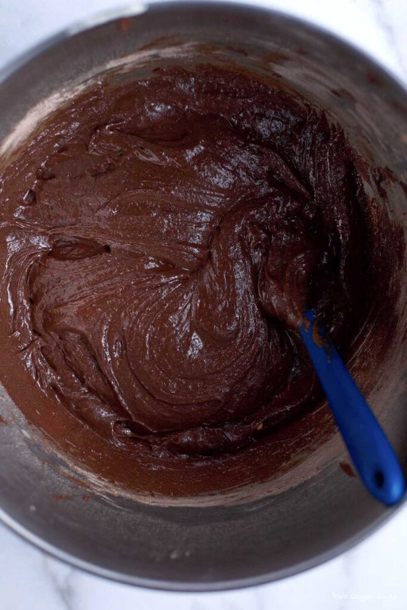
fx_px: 1271
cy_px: 305
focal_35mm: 75
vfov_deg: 27.0
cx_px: 204
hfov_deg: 18.2
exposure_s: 1/100
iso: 100
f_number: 2.8
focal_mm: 50
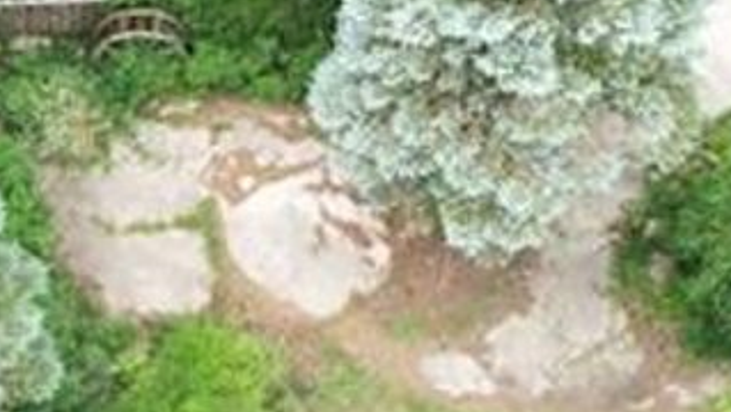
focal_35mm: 123
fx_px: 2386
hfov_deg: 17.2
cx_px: 73
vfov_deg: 9.8
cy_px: 72
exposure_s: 1/250
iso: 100
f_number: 2.8
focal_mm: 8.38
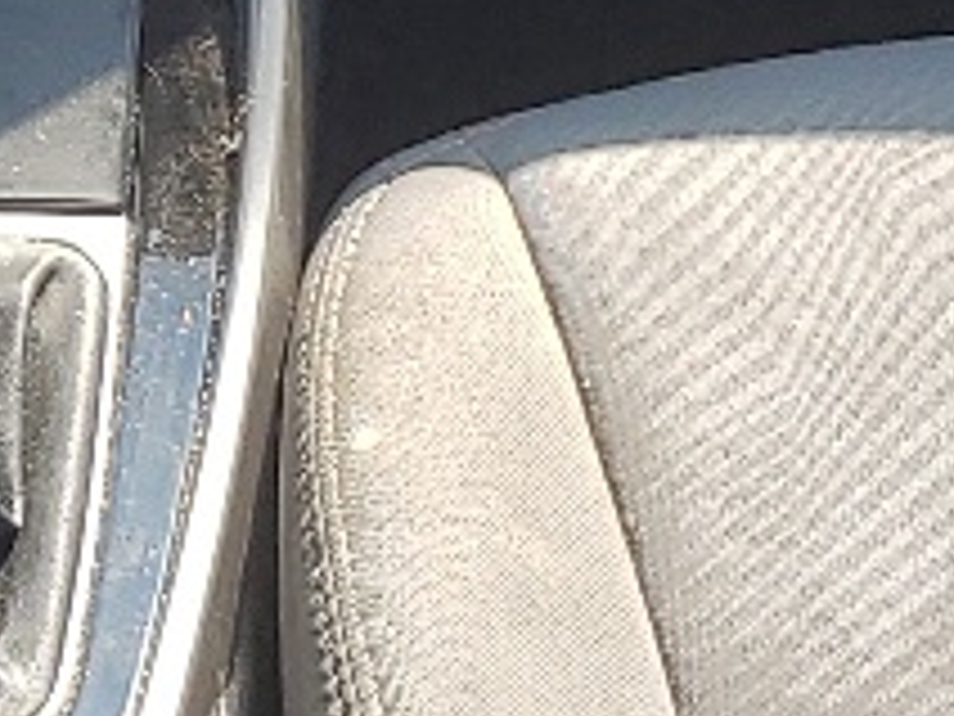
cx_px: -238
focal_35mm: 196
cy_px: 117
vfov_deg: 7.6
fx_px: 5402
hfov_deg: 9.9
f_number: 1.5
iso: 50
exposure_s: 1/714
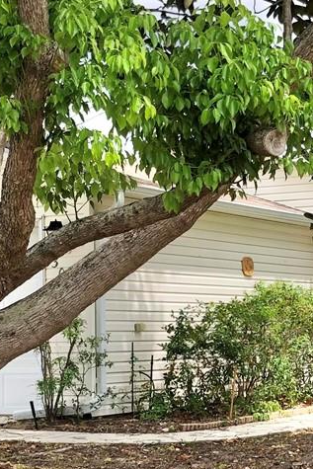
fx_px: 1277
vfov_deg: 20.8
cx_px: 285
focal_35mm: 98
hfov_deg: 13.8
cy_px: 292
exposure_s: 1/810
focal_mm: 3.99
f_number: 1.8
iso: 20
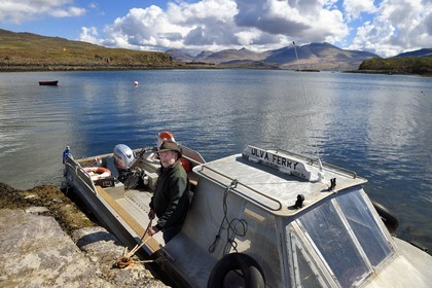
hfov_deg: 73.7
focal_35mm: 24
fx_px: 288
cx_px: 216
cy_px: 144
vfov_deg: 53.1
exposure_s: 1/320
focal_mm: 24
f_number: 11
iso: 200
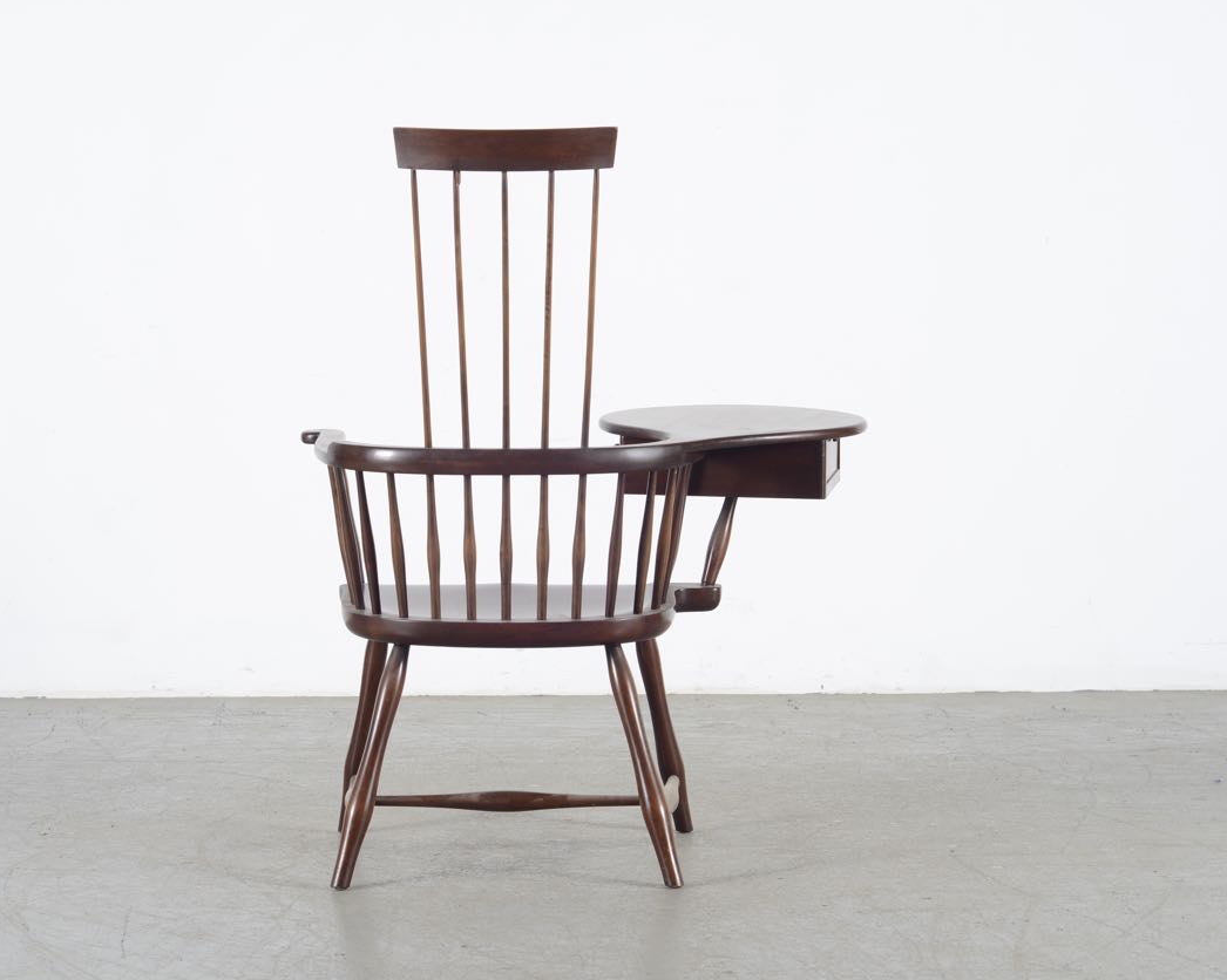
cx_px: 515
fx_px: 3122
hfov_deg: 22.2
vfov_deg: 17.9
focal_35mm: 86
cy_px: 492
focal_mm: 50
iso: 100
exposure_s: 1/125
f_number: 5.6
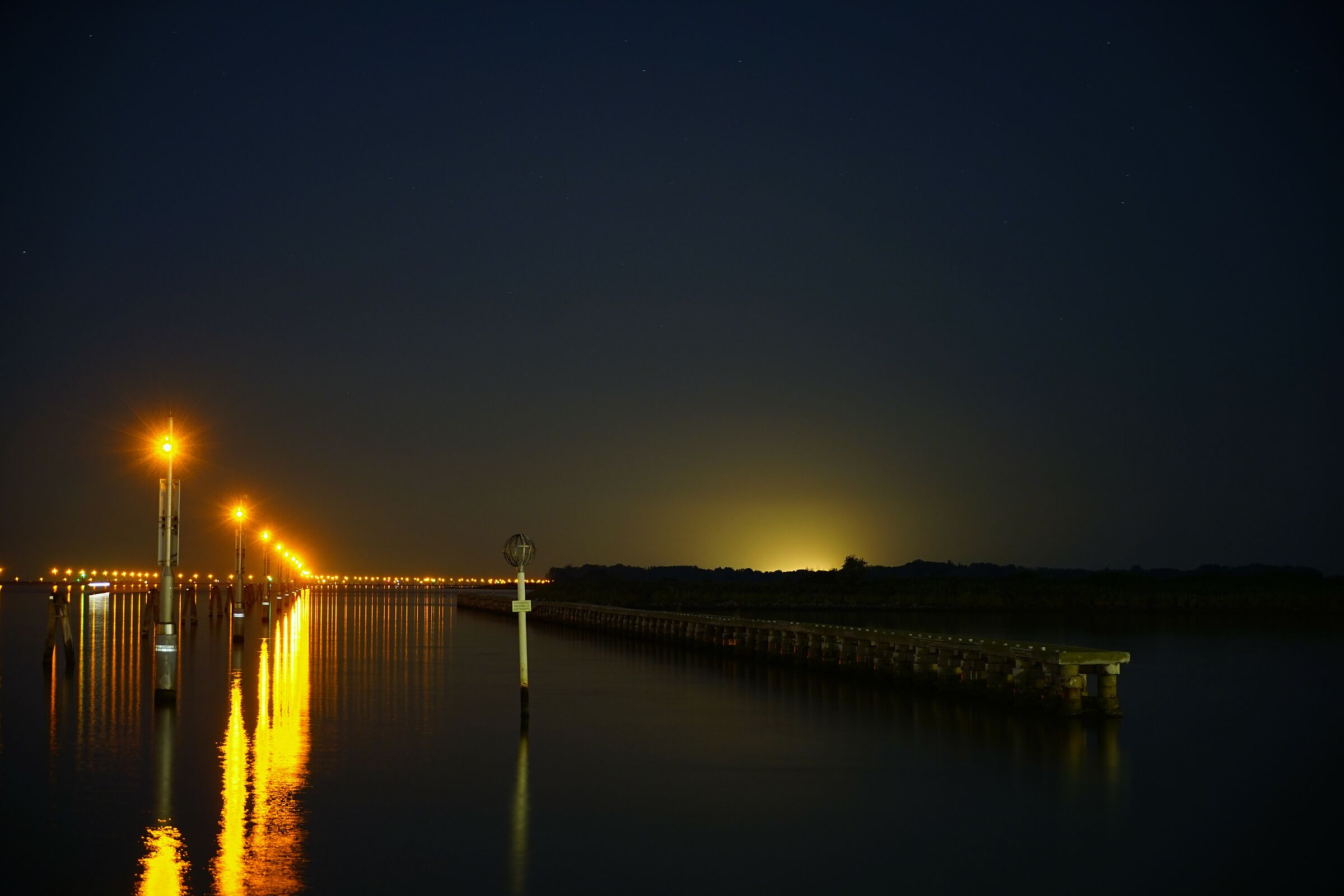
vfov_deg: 19.5
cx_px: 672
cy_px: 448
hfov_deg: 28.8
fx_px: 2613
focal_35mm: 70
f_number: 4
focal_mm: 70
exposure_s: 13
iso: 400
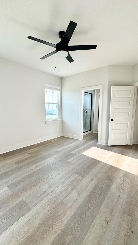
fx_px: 104
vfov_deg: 99.4
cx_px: 61
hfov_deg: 66.9
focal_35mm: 16
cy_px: 124
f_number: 2.2
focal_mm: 2.22
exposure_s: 1/99
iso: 50
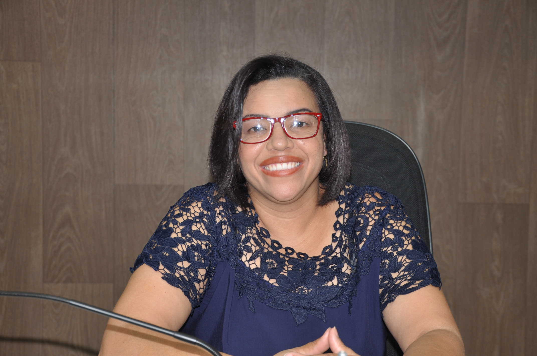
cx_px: 268
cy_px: 178
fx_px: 939
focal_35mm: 63
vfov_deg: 21.5
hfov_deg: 31.9
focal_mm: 42
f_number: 4.8
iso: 200
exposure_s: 1/60
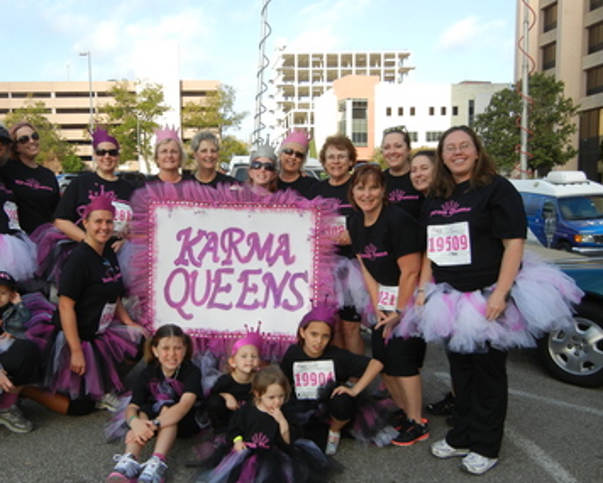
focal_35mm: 37
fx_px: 661
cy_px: 275
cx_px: 230
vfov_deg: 40.1
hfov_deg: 48.7
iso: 160
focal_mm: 5.4
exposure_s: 1/507
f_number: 3.5
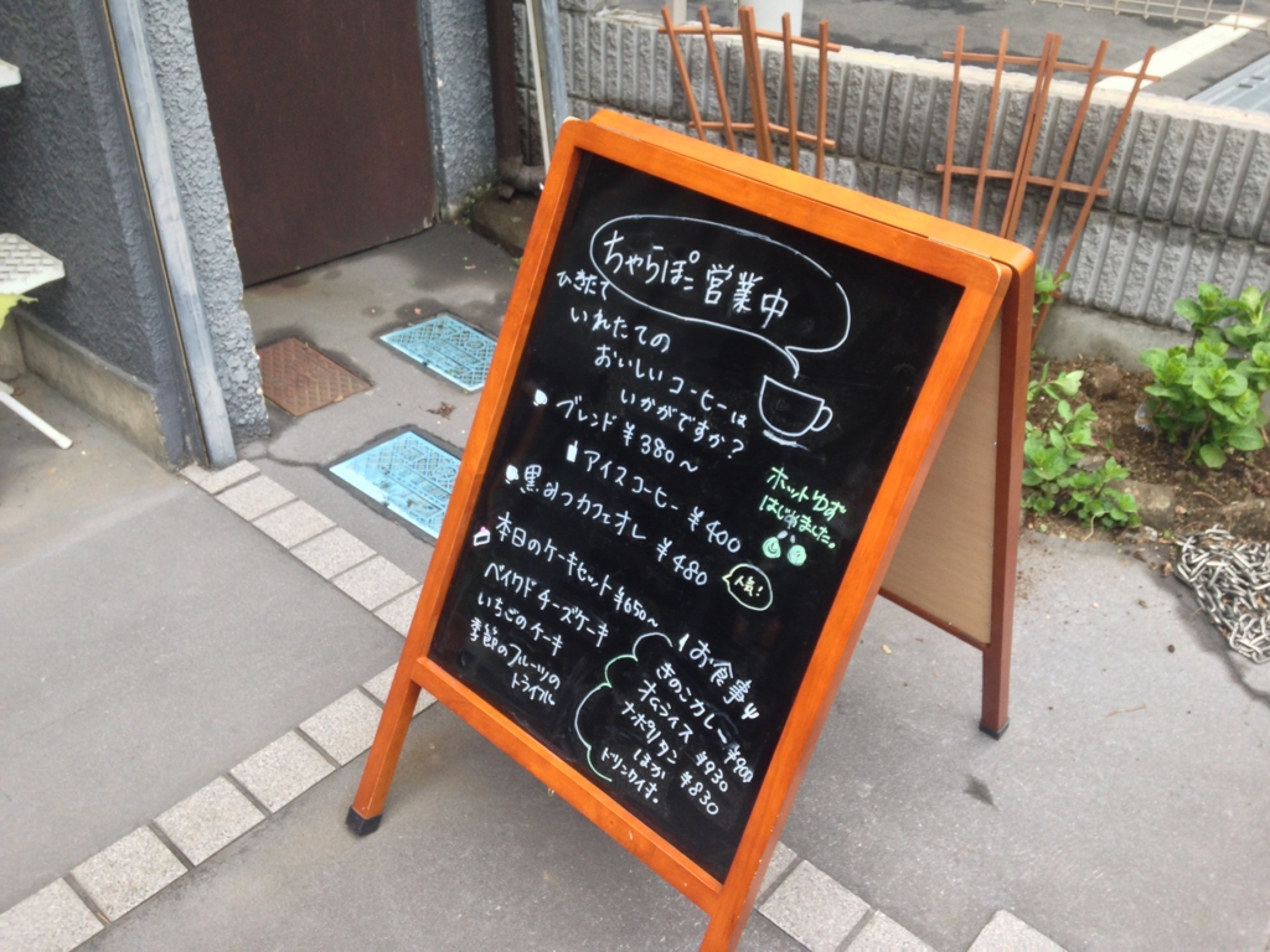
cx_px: 635
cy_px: 476
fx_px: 1211
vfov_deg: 42.9
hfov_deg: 55.4
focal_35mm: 33
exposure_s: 1/120
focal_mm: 4.12
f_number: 2.4
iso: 80
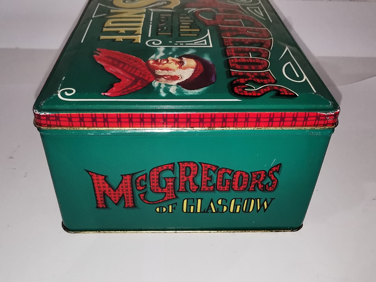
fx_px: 369
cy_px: 141
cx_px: 188
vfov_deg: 41.8
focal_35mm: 34
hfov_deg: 54.0
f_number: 2.2
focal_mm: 2.35
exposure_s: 1/33.3
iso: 320
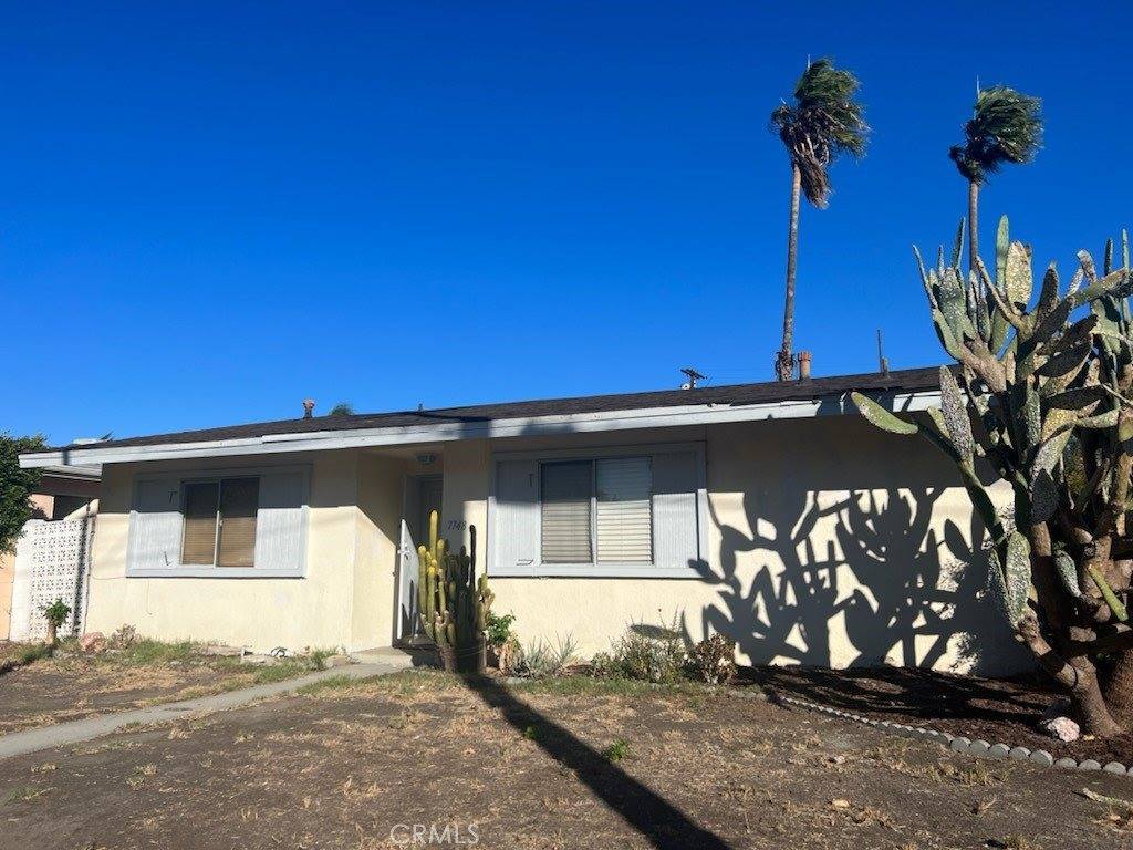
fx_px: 851
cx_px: 566
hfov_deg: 67.3
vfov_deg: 53.1
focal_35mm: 26
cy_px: 425
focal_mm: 5.7
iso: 50
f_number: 1.5
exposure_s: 1/6993
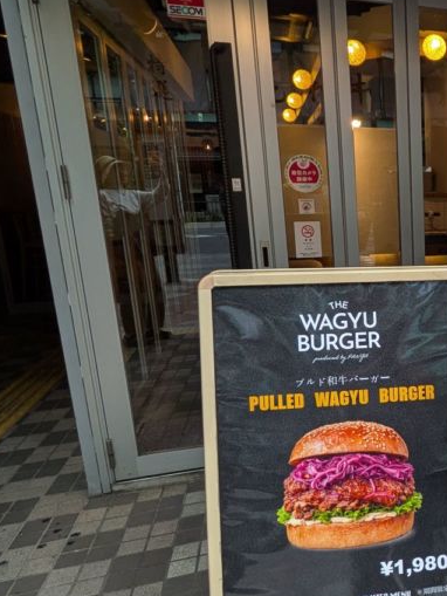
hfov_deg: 36.7
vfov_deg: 55.3
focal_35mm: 33
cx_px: 483
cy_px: 315
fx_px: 568
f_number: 2.2
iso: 45
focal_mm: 1.83
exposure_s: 1/204
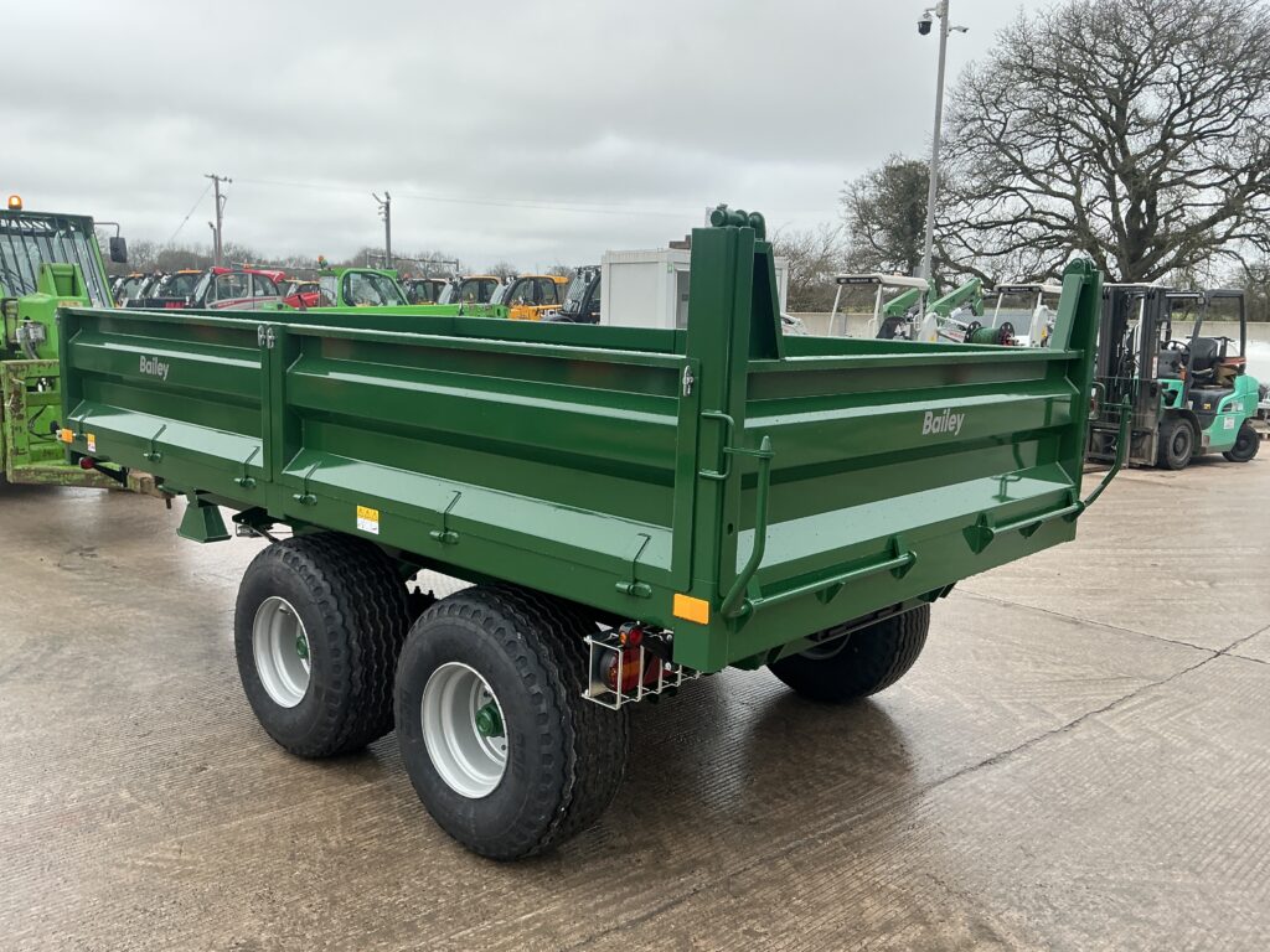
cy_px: 476
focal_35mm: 28
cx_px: 635
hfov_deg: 63.4
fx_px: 1027
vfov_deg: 49.7
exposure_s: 1/122
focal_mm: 3
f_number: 1.8
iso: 20
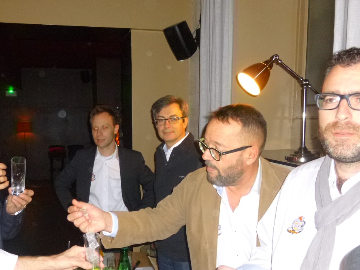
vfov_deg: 39.2
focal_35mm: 36
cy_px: 179
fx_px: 374
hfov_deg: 51.1
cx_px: 148
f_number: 3.1
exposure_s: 1/60
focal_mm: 4.5
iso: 400
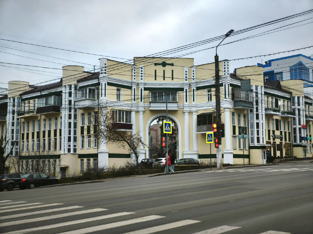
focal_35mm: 50
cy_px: 117
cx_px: 156
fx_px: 452
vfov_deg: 29.1
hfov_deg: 38.2
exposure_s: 1/100
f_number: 1.9
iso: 250
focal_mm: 7.1
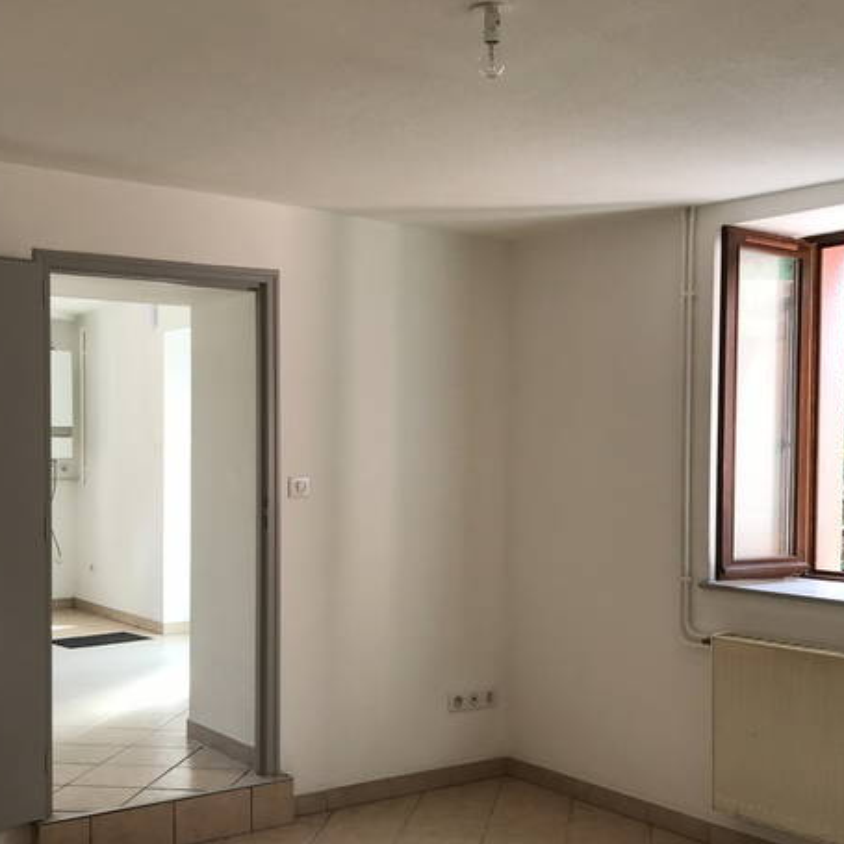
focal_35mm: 43
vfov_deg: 39.1
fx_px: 1186
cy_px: 473
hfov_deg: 39.2
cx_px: 410
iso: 25
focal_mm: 3.99
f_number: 1.8
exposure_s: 1/50
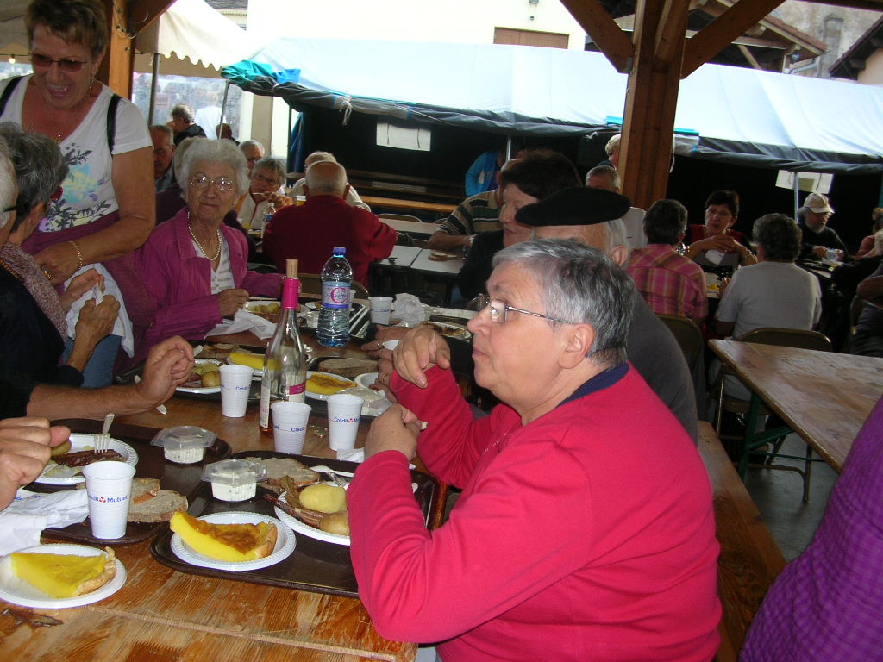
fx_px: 893
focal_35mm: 35
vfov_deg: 40.7
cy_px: 331
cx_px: 442
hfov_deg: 52.6
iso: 50
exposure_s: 1/60.1
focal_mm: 5.8
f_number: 2.8
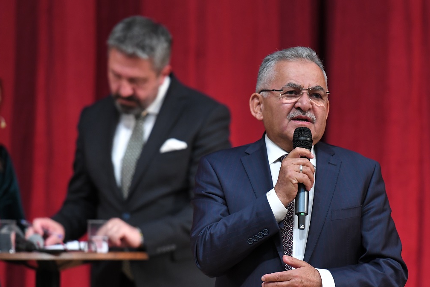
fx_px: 4455
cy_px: 192
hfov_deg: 5.5
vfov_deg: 3.7
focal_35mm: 373
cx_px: 221
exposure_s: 1/200
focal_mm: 200
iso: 1600
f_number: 2.8
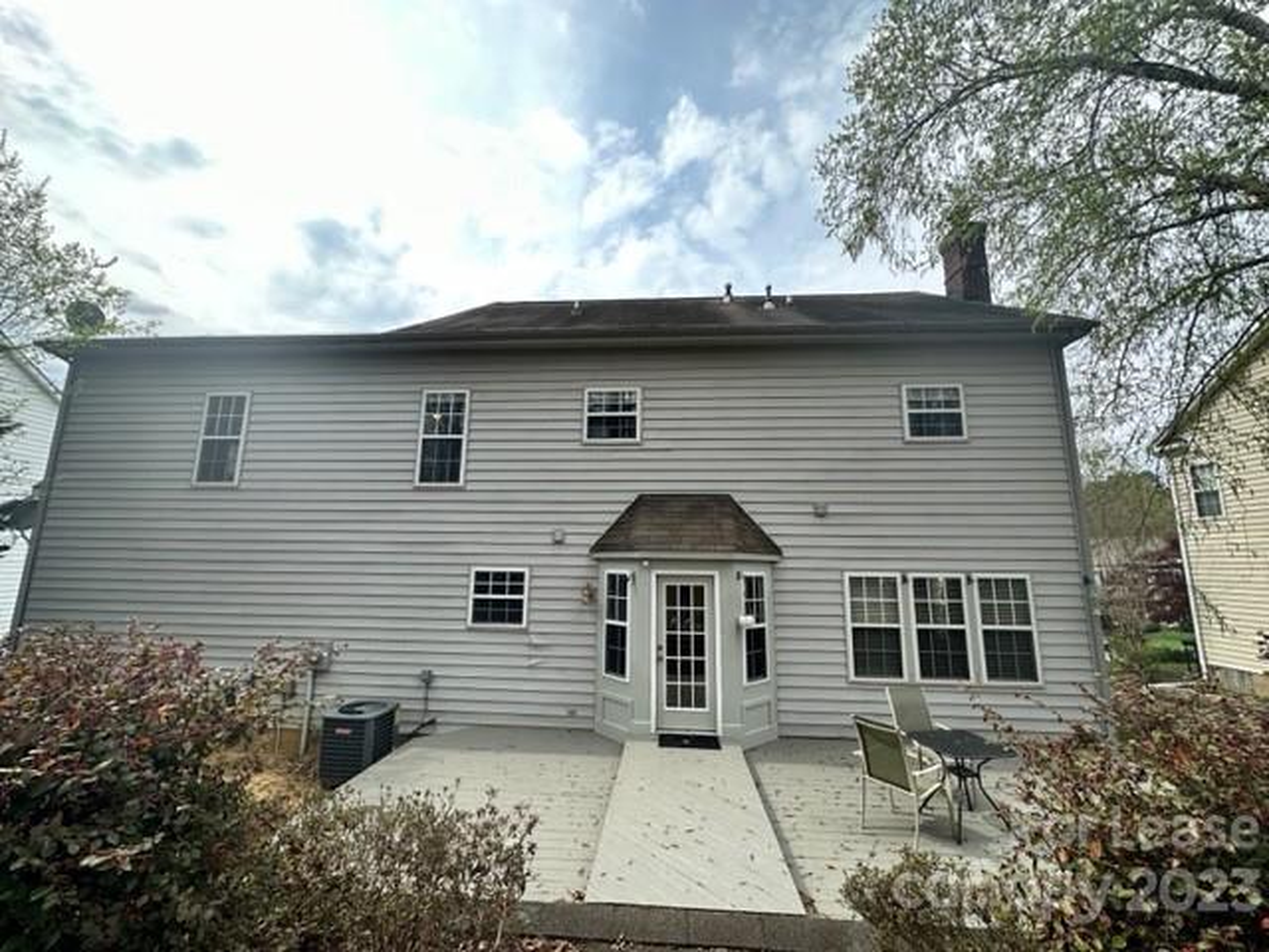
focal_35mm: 14
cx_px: 634
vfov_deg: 85.7
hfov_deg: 102.1
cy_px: 476
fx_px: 513
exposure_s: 1/587
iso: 40
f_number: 2.2
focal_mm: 2.22
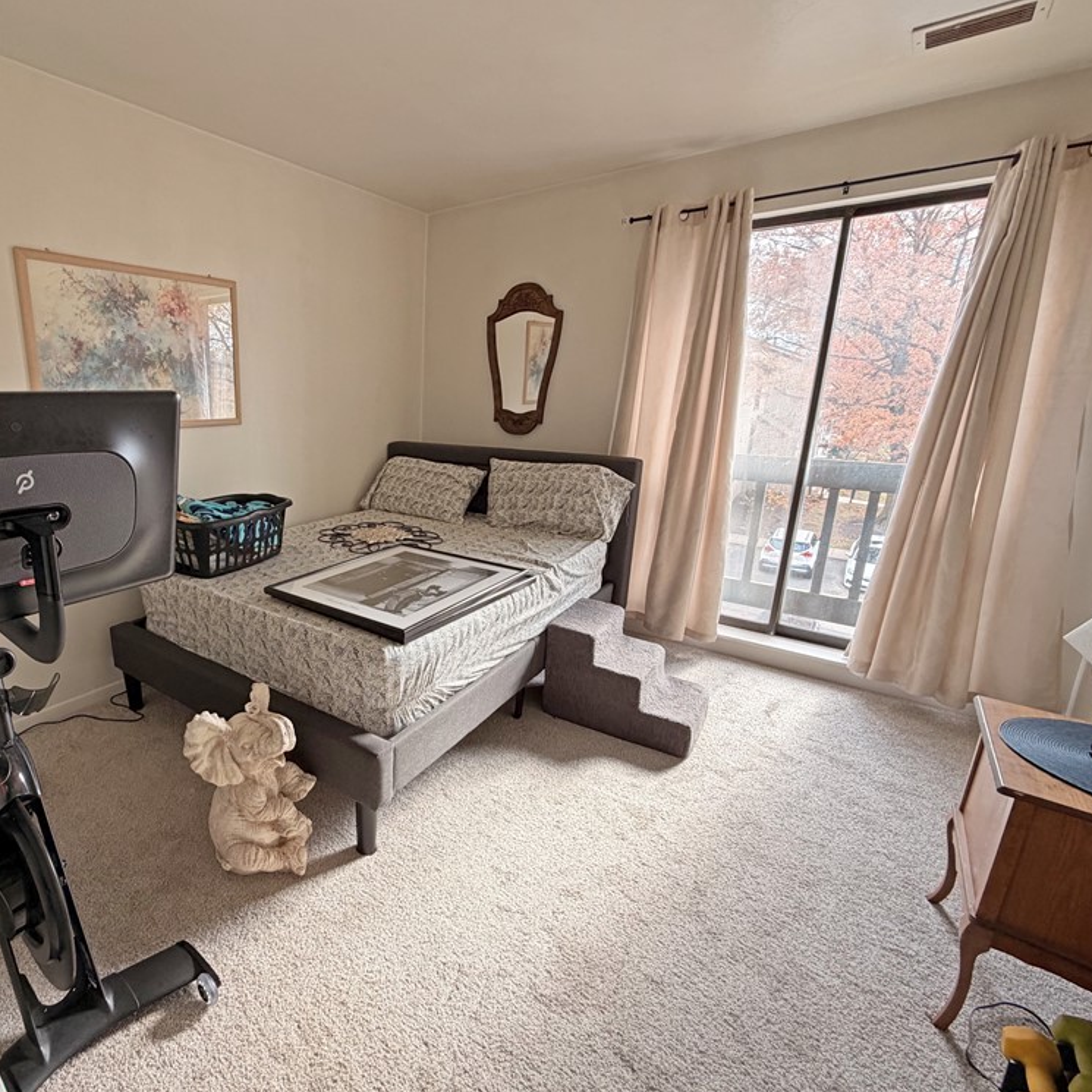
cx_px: 364
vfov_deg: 84.0
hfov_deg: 81.1
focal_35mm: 17
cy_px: 536
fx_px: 607
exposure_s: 1/121
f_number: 2.2
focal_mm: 2.22
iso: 125
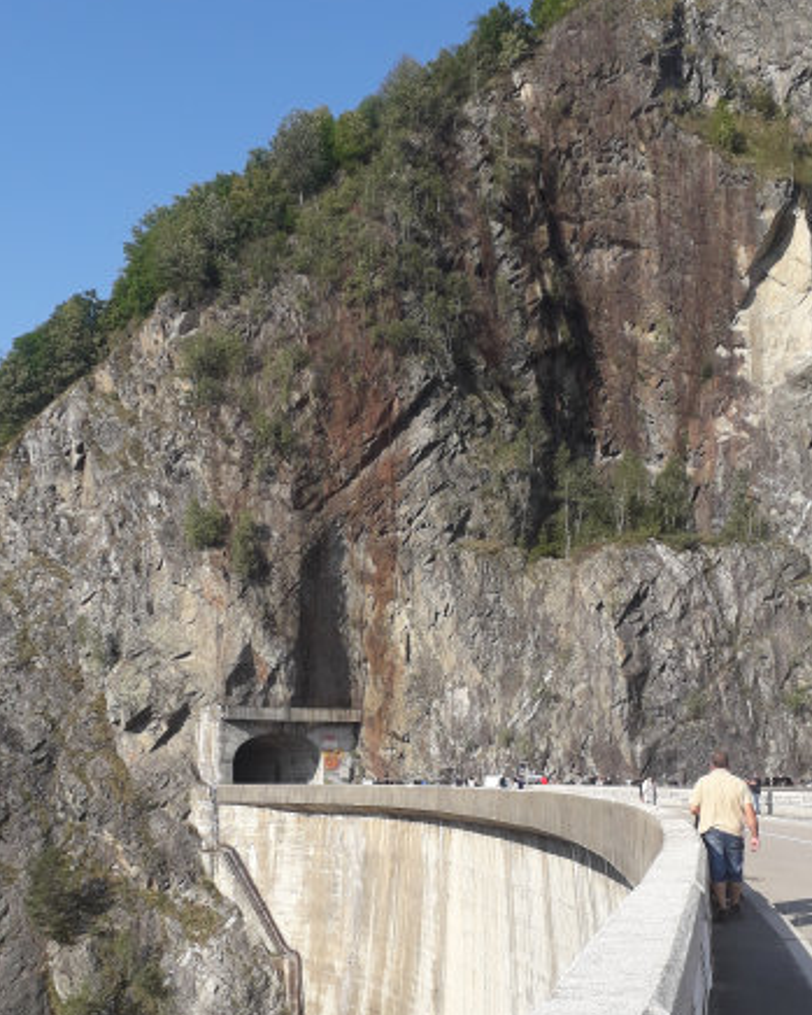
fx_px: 1111
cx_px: 378
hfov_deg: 40.1
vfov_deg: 48.6
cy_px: 640
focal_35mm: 37
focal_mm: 3.6
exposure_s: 1/1119
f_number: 1.9
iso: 40
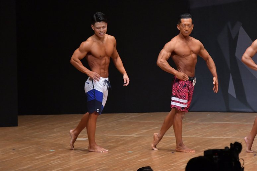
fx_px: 2034
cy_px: 86
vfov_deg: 4.8
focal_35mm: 285
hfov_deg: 7.2
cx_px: 128
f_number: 5.6
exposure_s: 1/400
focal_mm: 190
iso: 6400
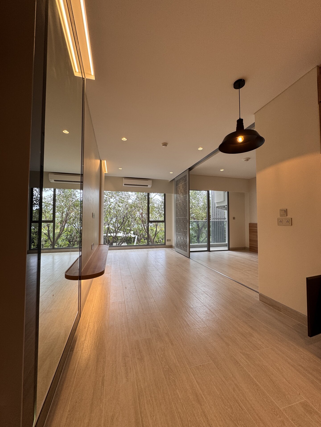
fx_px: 173
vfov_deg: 102.1
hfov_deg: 85.7
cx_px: 160
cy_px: 214
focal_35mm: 14
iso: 64
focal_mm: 2.22
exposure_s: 1/99
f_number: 2.2
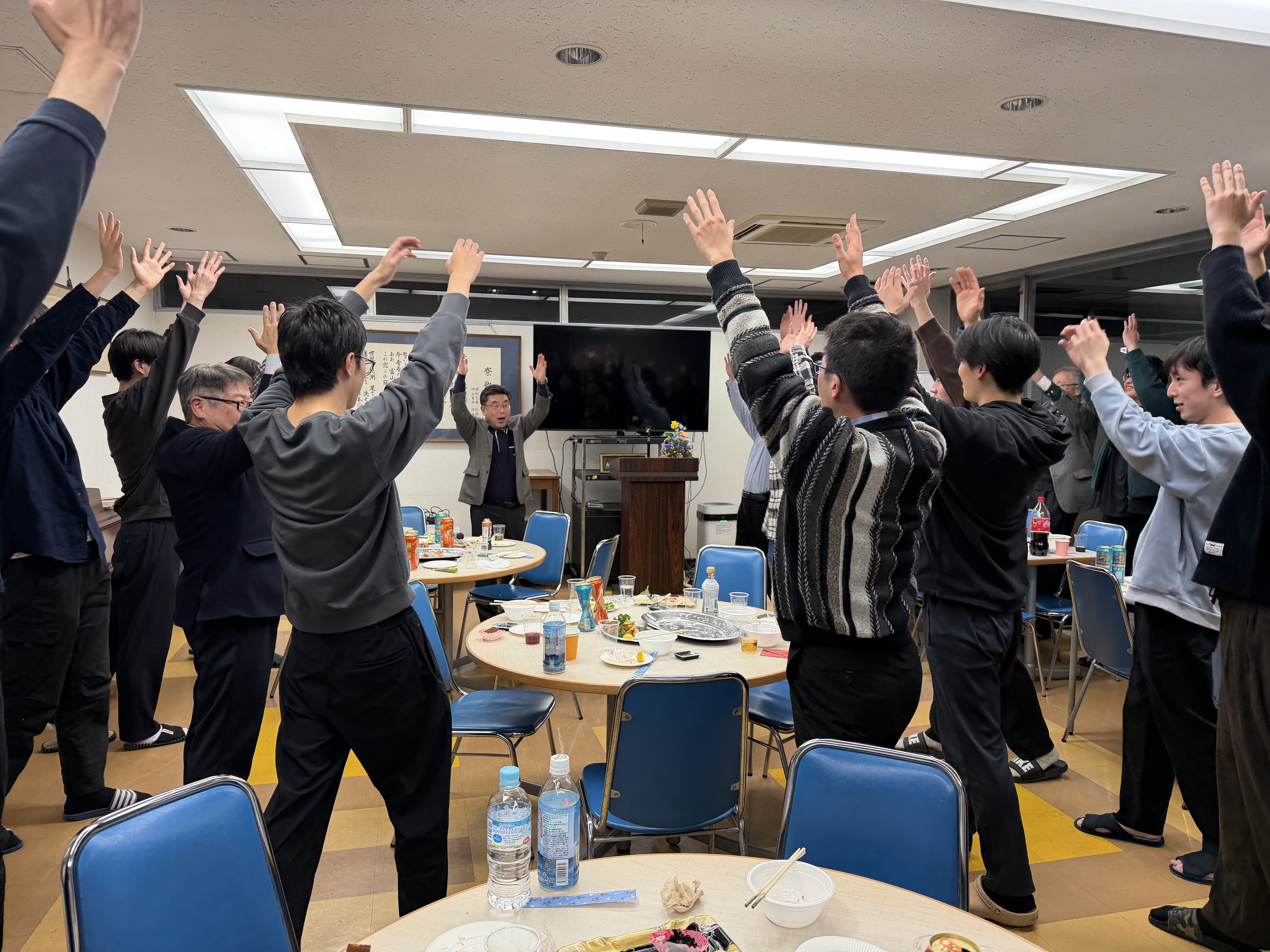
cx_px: 635
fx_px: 881
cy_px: 476
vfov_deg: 56.8
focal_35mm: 24
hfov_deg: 71.6
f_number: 1.78
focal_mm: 6.76
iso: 125
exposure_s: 1/50
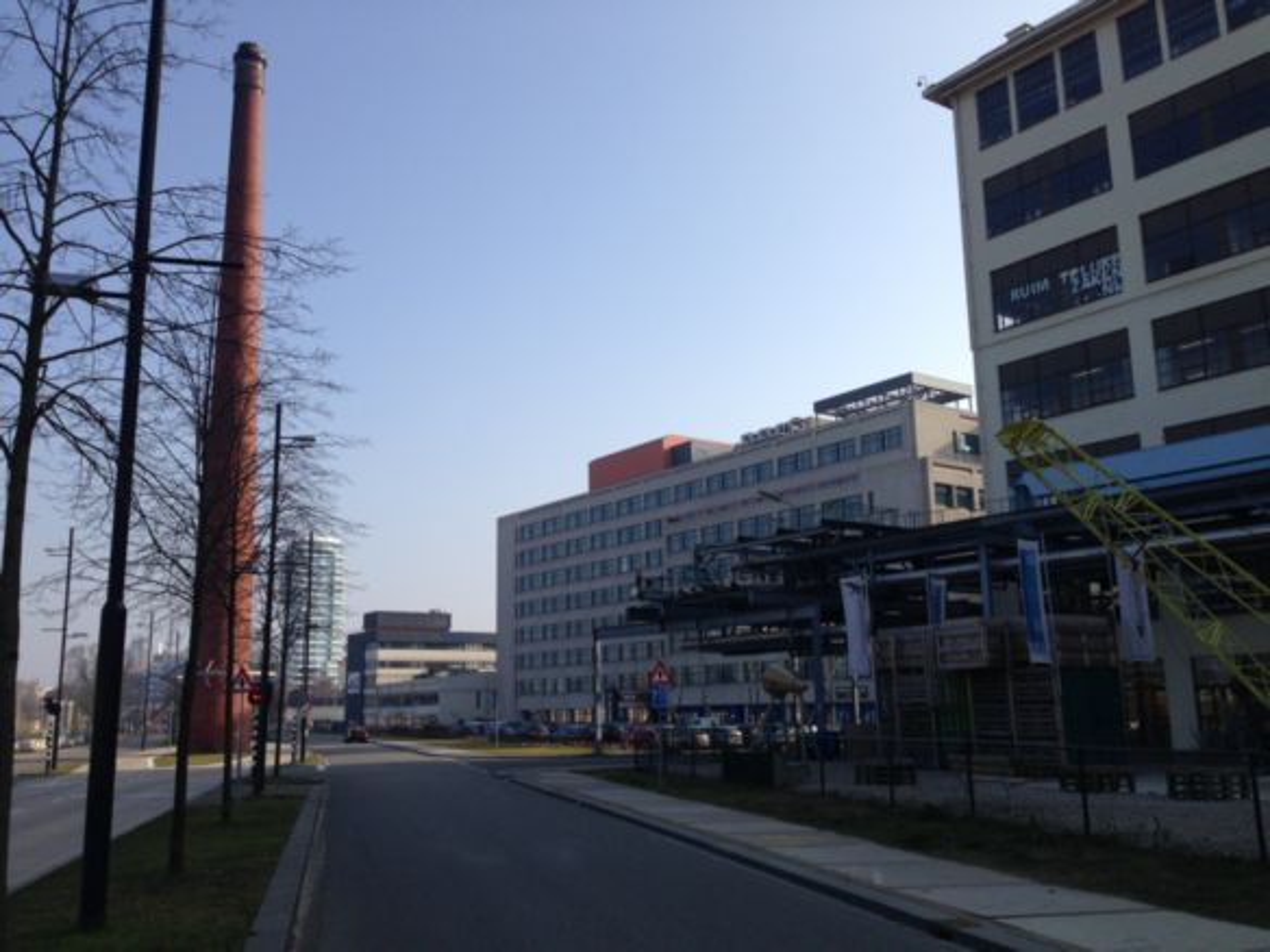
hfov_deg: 55.4
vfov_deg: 42.9
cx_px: 635
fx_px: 1211
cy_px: 476
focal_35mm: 33
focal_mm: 4.12
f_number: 2.4
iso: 50
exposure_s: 1/1466
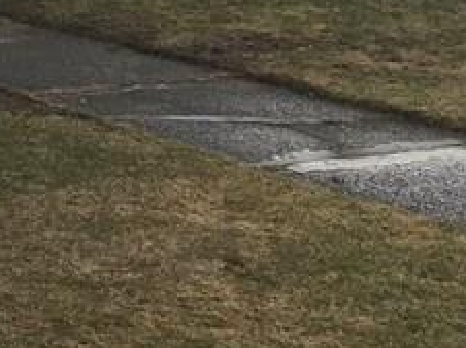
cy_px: -251
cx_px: -186
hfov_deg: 14.7
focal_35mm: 127
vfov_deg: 11.0
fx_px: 1708
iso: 20
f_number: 1.8
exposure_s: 1/2283
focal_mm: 3.99
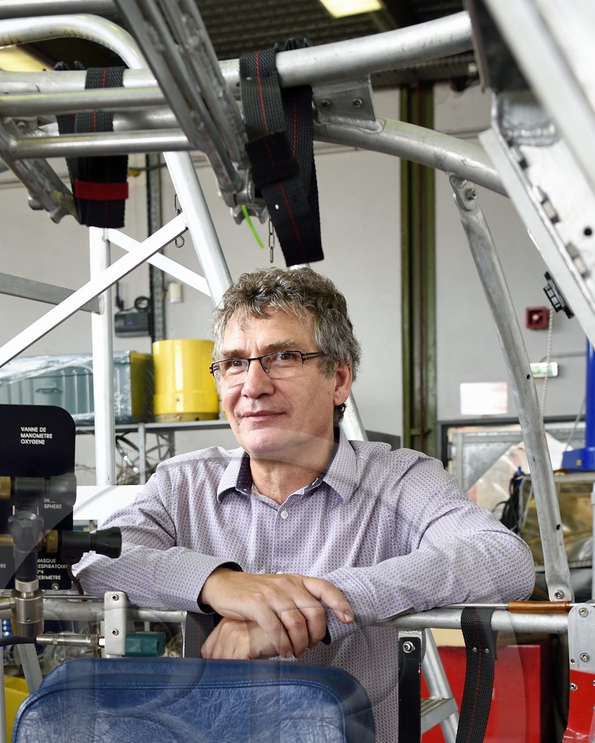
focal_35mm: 65
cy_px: 720
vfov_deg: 27.7
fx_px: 1430
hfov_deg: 23.5
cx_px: 232
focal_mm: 34
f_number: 5
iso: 1000
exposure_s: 1/100
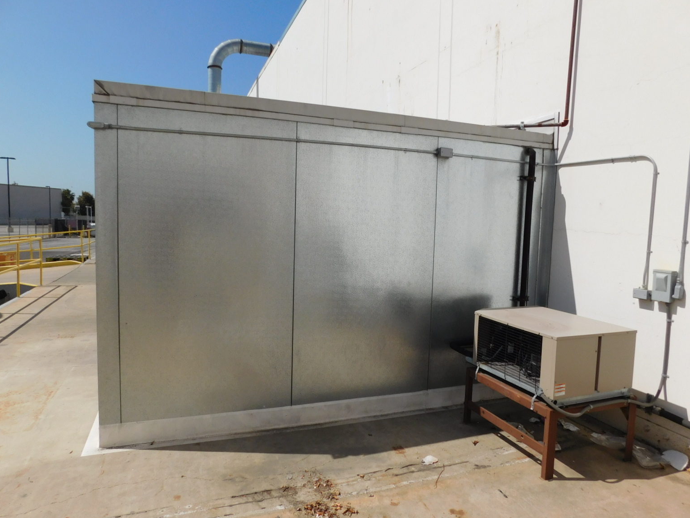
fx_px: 478
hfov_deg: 71.6
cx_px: 358
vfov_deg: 56.8
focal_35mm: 24
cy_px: 262
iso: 125
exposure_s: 1/1000
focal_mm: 4
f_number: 6
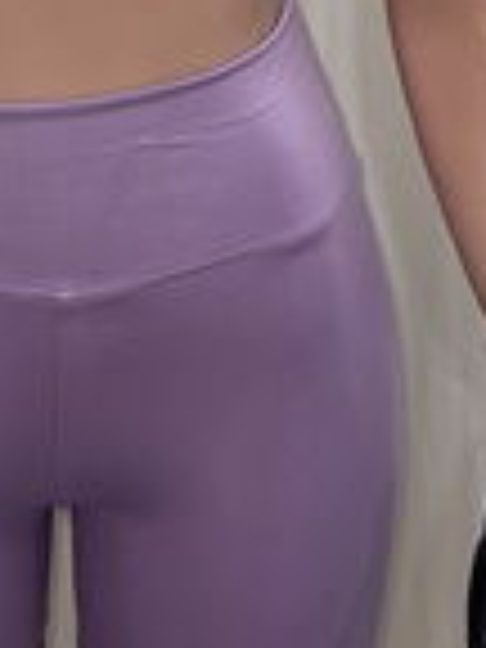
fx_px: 1666
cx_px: 104
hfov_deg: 16.5
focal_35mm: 89
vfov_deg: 20.6
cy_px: -119
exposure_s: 1/100
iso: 50
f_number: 1.78
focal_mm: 6.76
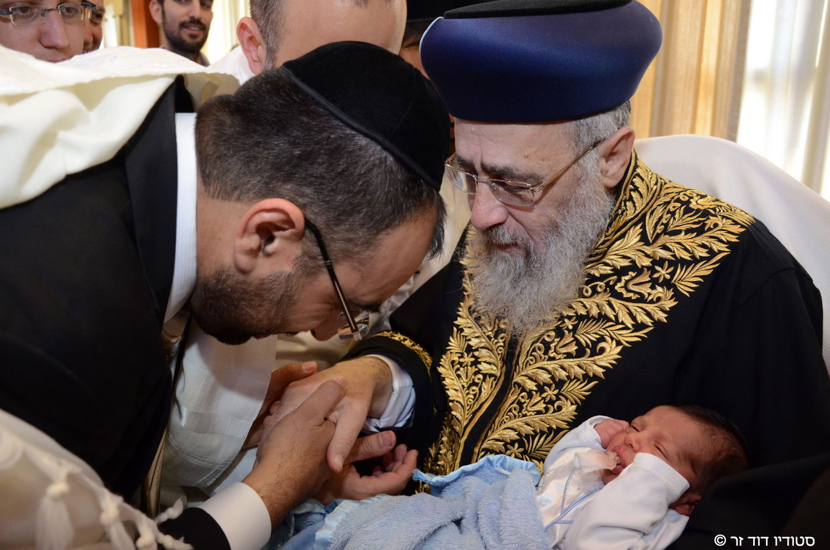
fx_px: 644
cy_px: 282
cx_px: 405
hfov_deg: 65.6
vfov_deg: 46.2
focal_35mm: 28
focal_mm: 18
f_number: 3.5
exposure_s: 1/100
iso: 1600
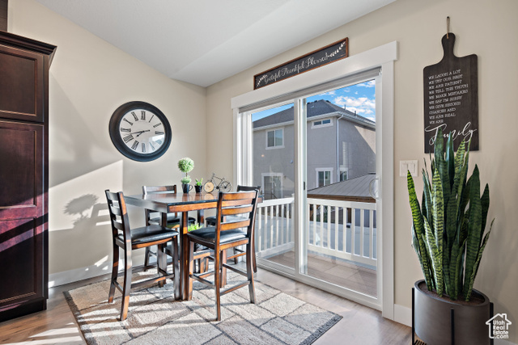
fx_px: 245
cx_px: 259
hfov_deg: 93.3
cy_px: 172
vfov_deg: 70.5
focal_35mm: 17
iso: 500
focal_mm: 17
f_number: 8
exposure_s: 1/5
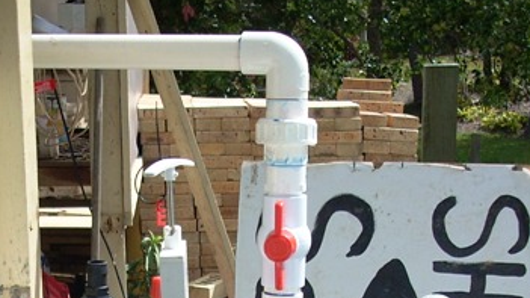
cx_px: 166
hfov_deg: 23.1
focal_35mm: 92
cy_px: 363
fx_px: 1292
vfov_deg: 12.8
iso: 64
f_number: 5.6
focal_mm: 6.2
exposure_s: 1/273
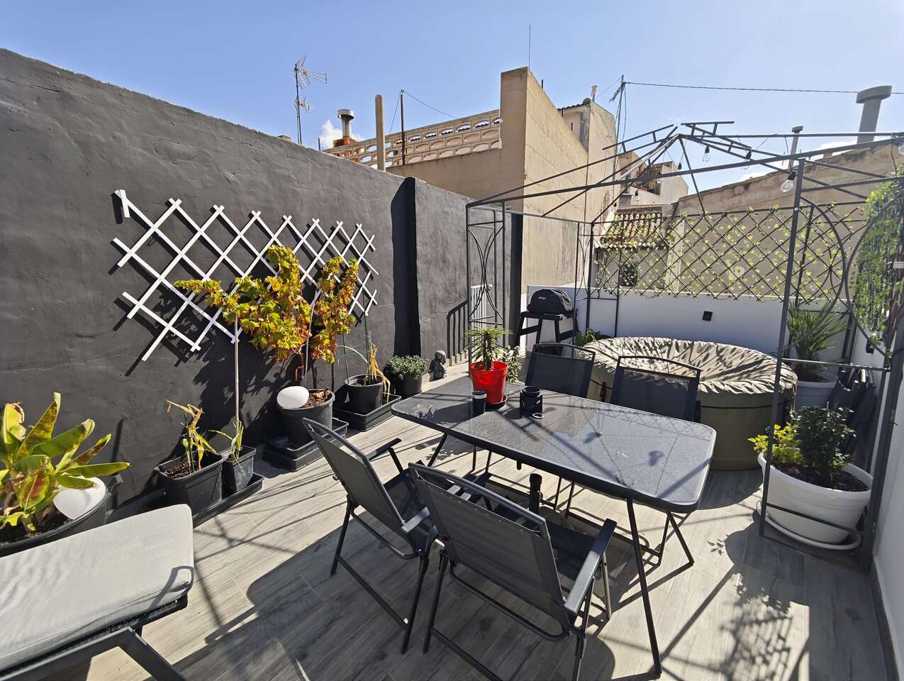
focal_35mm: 14
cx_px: 452
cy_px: 340
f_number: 2.2
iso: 50
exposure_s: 1/640
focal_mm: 2.16
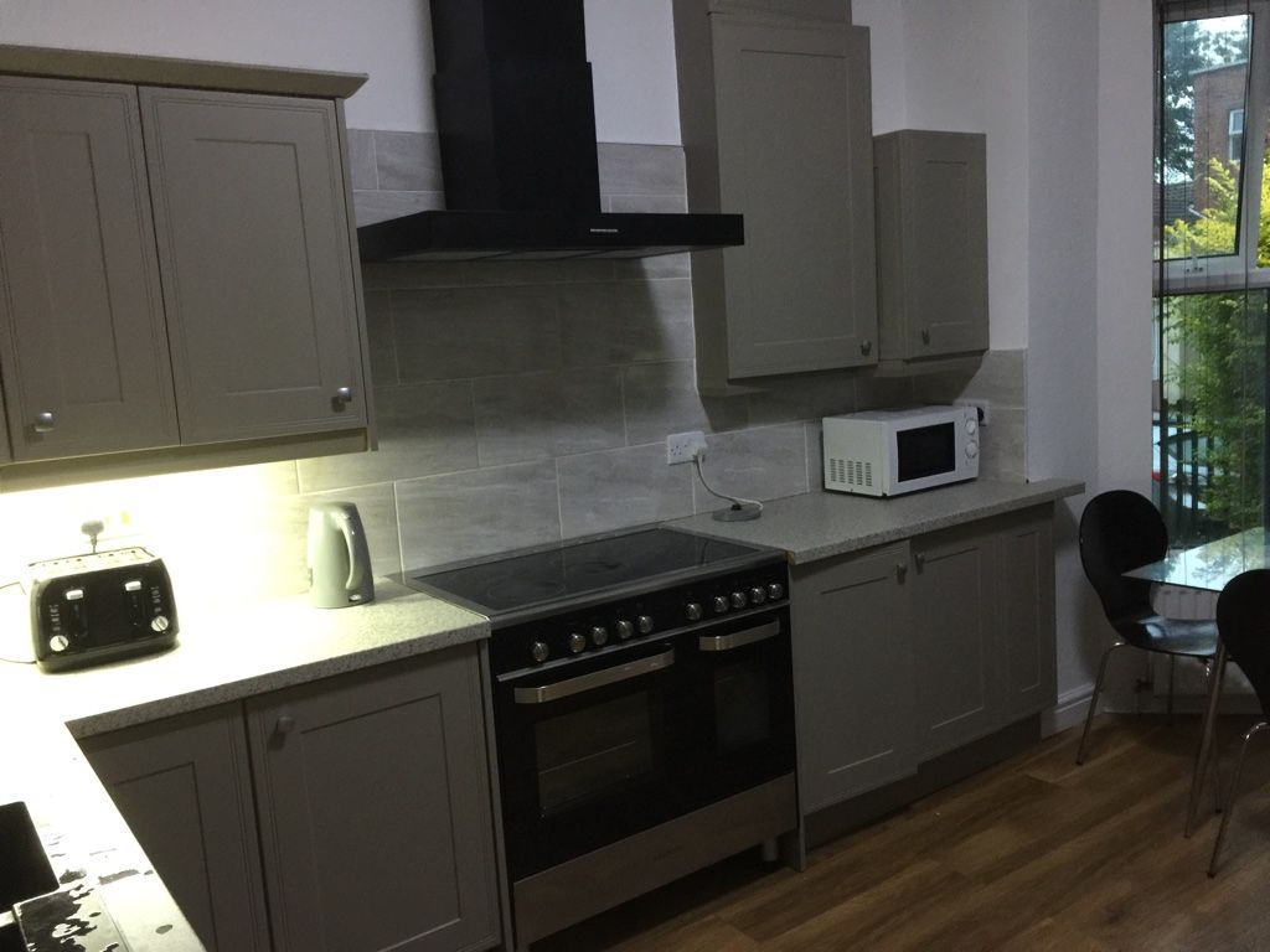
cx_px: 635
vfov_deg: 48.2
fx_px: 1064
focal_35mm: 29
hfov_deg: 61.7
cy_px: 476
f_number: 2.2
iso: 100
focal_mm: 4.15
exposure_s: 1/10
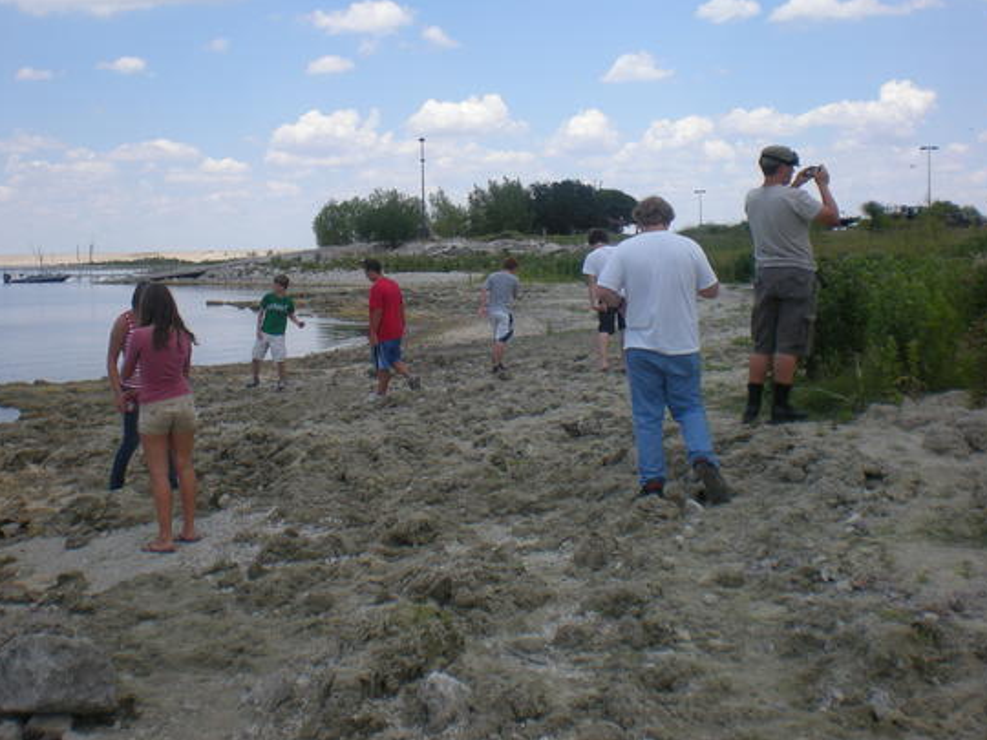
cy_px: 303
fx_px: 1283
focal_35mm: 45
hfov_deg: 42.0
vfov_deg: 32.1
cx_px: 428
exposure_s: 1/402
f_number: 4.6
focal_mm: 6.3
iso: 64
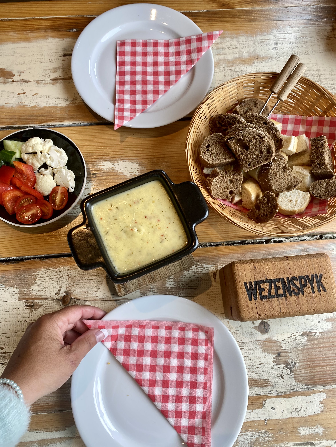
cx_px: 168
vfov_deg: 67.3
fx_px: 336
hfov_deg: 53.1
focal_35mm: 26
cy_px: 224
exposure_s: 1/100
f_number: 1.8
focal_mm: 4.25
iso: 40
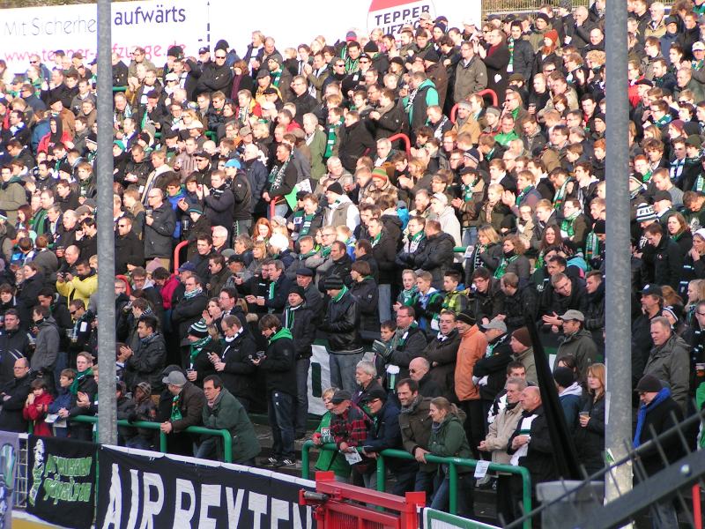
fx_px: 3666
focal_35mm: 180
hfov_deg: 11.0
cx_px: 352
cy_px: 264
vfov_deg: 8.2
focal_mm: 27.5
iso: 50
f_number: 3.5
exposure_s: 1/200
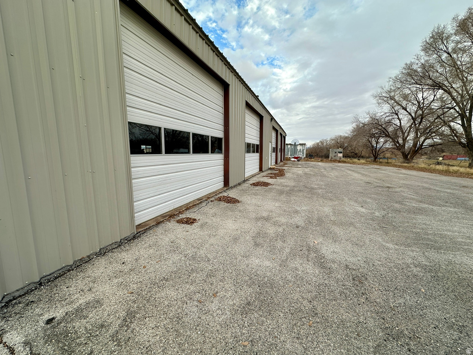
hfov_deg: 102.1
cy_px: 178
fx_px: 191
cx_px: 236
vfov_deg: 85.7
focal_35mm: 14
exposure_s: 1/329
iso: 40
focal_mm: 2.22
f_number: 2.2
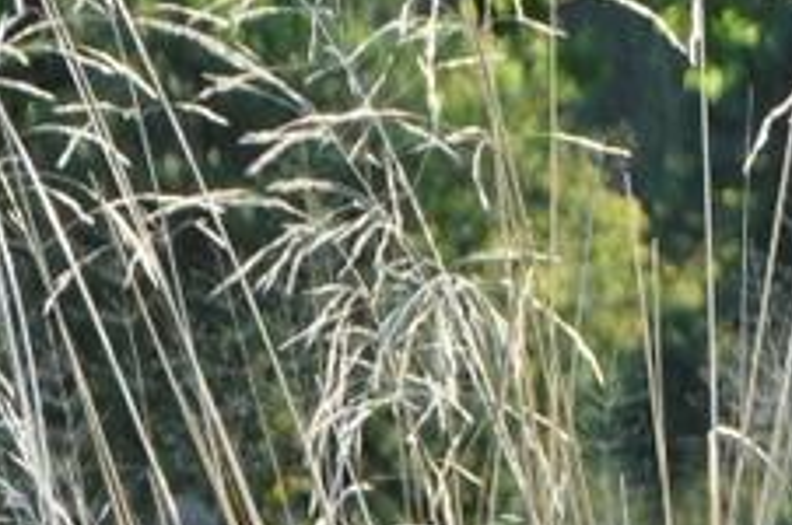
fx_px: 16784
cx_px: 1602
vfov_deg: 1.8
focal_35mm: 764
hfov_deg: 2.7
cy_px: 802
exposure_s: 1/80
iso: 500
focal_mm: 90
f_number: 13
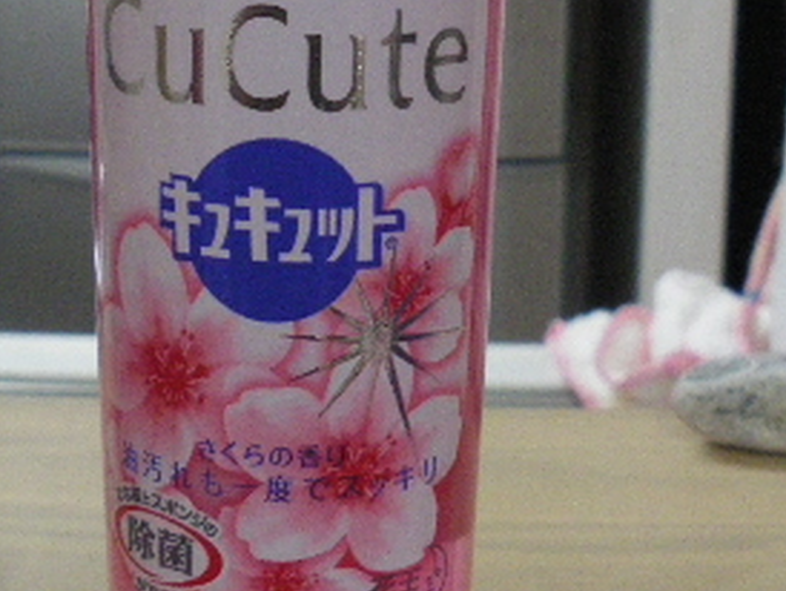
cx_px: 379
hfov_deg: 23.3
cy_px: 123
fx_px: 1909
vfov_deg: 17.5
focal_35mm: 84
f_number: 3.5
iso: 500
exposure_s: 1/50
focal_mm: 6.3
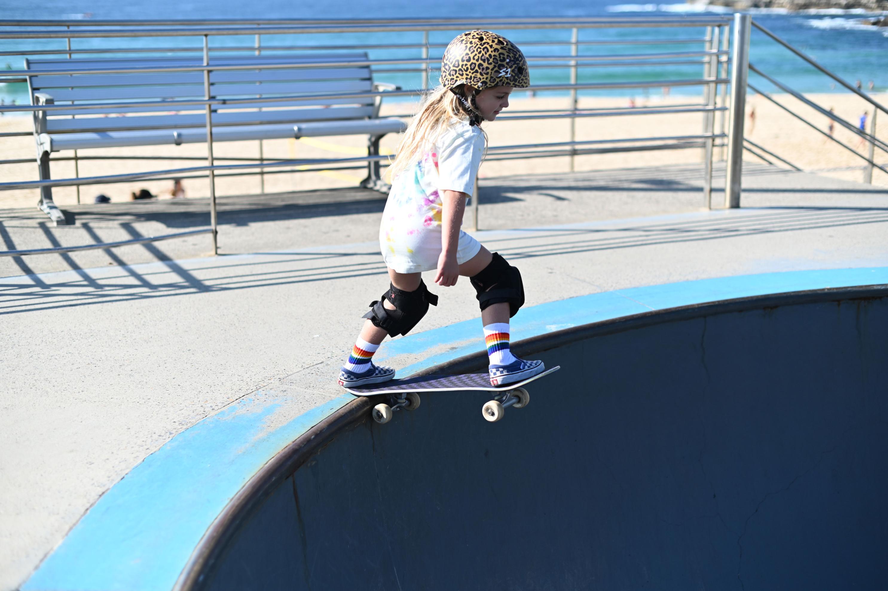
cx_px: 444
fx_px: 1233
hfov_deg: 39.6
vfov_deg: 27.0
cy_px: 296
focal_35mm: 50
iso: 200
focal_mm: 50
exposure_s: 1/5000
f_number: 2.2
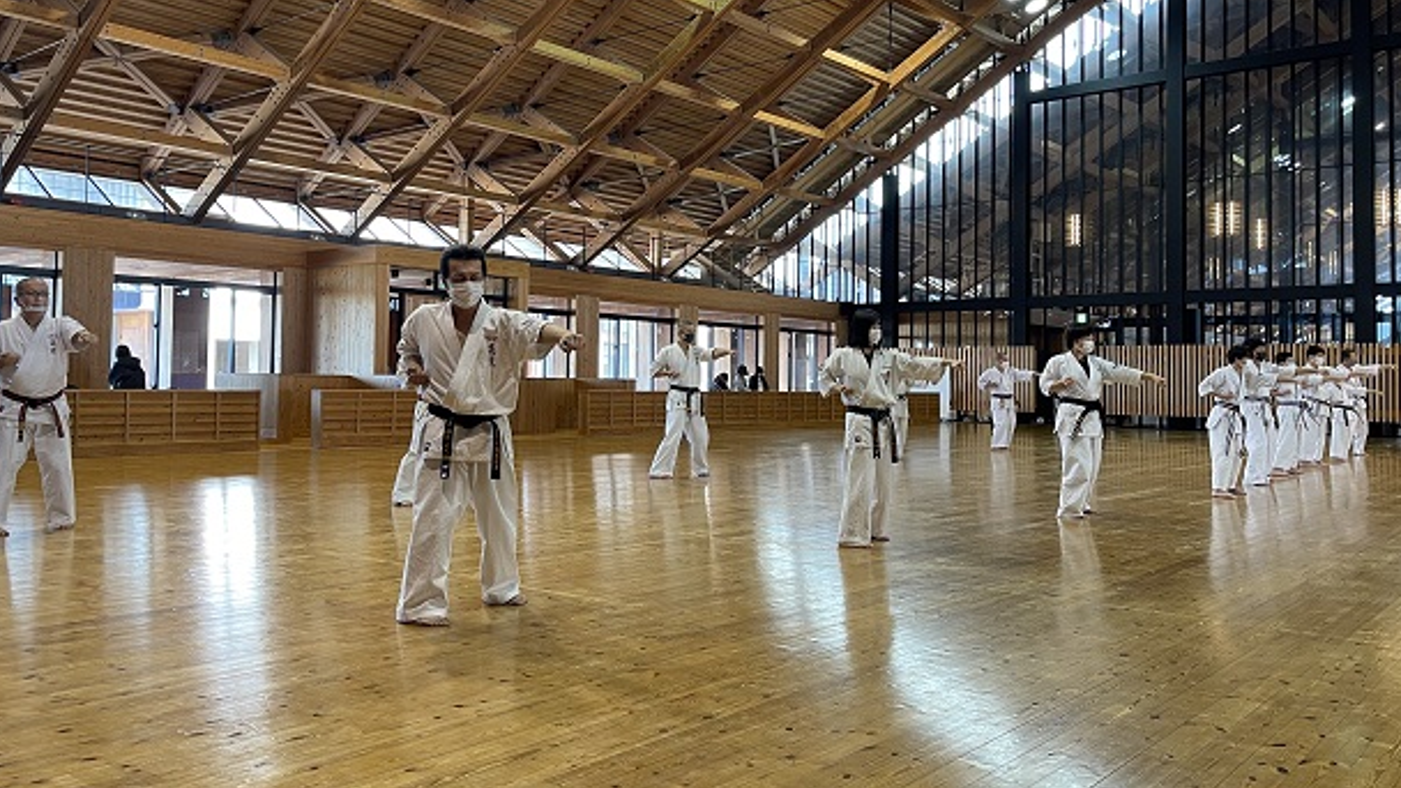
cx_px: 677
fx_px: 1152
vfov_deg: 37.7
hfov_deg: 62.6
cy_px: 333
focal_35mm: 31
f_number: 1.6
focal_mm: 5.1
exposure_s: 1/60
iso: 80
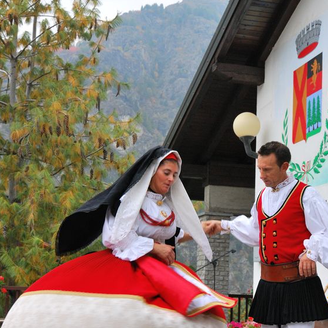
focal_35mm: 70
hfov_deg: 24.7
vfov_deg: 24.5
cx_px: 159
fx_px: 750
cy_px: 221
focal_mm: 30
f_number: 6.3
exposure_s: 1/160
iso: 400
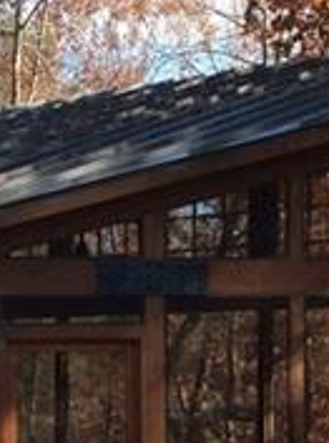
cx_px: 19
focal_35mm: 140
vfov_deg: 14.1
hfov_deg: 10.5
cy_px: 335
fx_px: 1783
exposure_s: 1/473
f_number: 2.4
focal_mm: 3.3
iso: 32
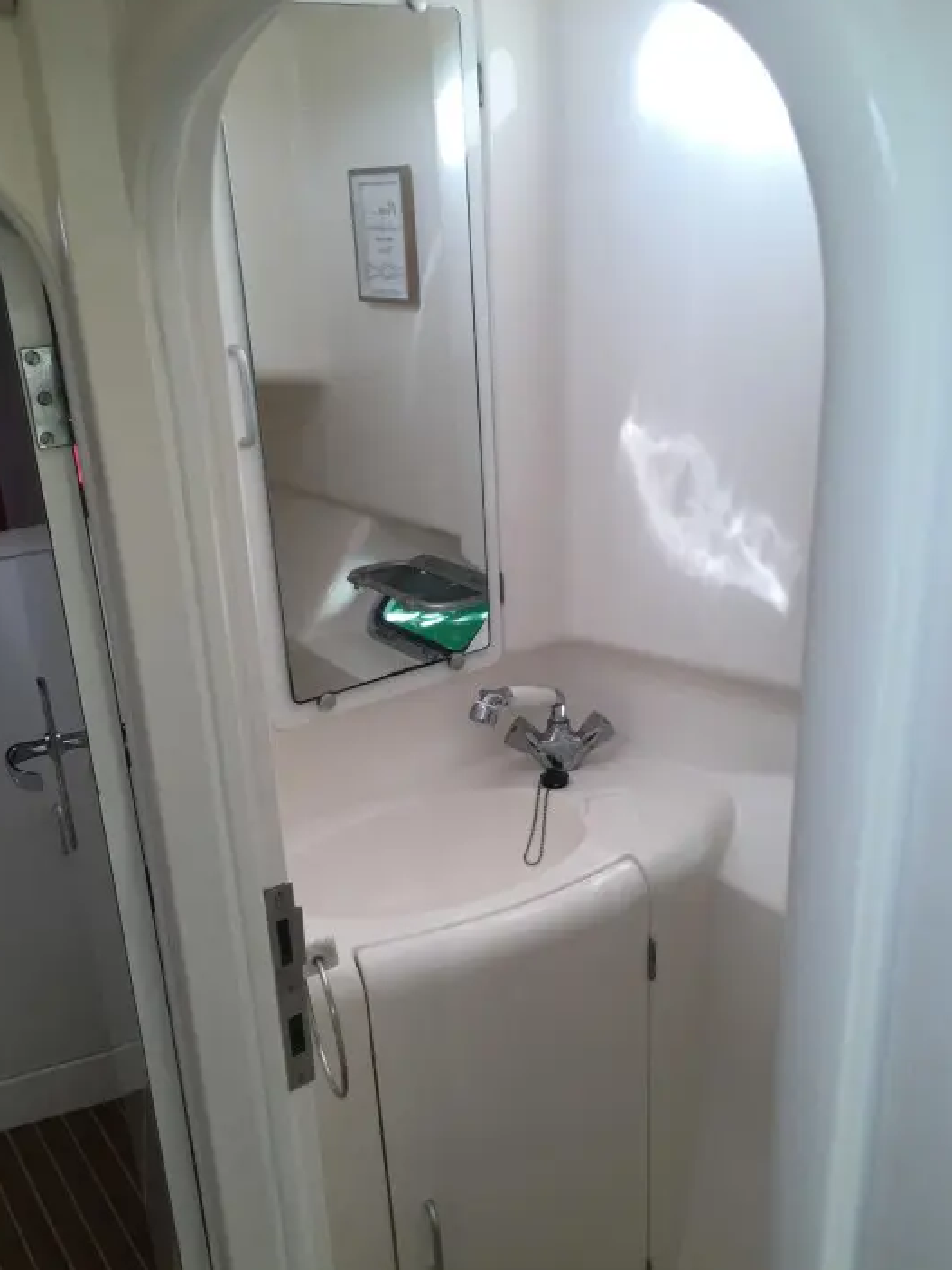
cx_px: 461
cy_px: 697
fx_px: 1210
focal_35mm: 33
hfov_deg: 42.9
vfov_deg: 55.3
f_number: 2.2
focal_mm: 4.15
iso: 25
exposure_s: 1/40
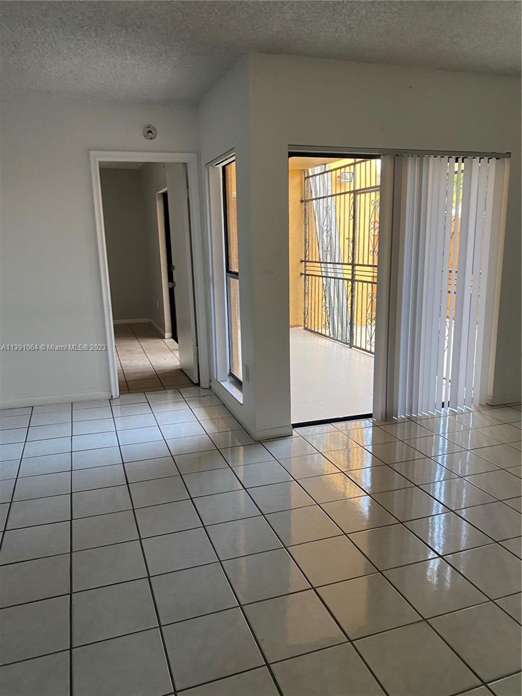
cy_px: 348
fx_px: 523
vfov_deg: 67.3
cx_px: 261
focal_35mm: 26
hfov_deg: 53.1
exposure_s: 1/60
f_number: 1.8
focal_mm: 4.25
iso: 160
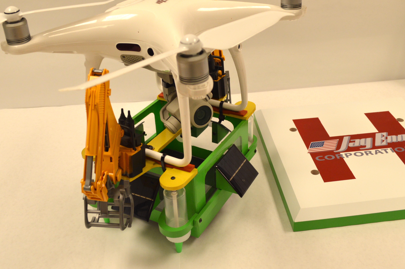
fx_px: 450
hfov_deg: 48.5
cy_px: 90
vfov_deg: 33.1
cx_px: 205
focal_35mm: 40
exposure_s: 1/60
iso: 400
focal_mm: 20
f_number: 5.6
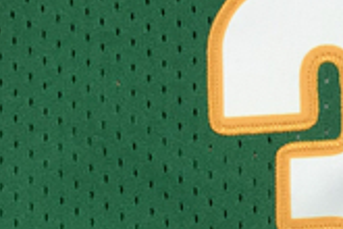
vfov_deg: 9.7
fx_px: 1343
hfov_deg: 13.9
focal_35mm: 141
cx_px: 466
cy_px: 10
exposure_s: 1/100
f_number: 1.8
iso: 40
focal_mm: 3.99
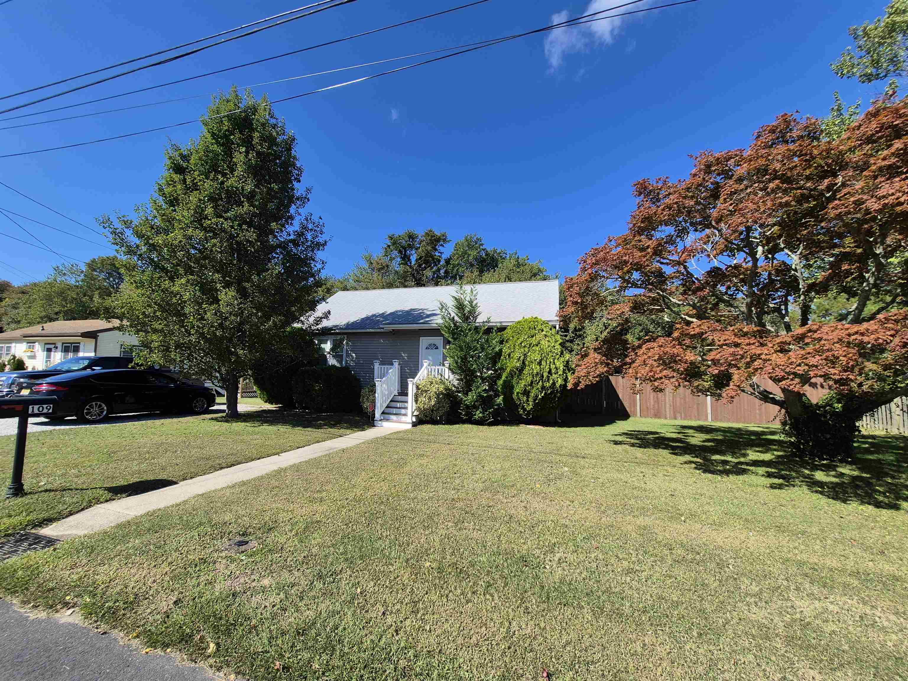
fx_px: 341
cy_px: 340
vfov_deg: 89.9
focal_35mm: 13
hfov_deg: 106.2
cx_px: 454
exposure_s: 1/1484
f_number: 2.2
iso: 50
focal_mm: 1.74
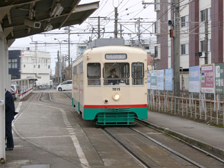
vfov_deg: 17.4
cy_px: 84
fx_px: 550
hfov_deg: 23.0
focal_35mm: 85
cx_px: 112
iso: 80
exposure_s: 1/200
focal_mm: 18
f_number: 5.6
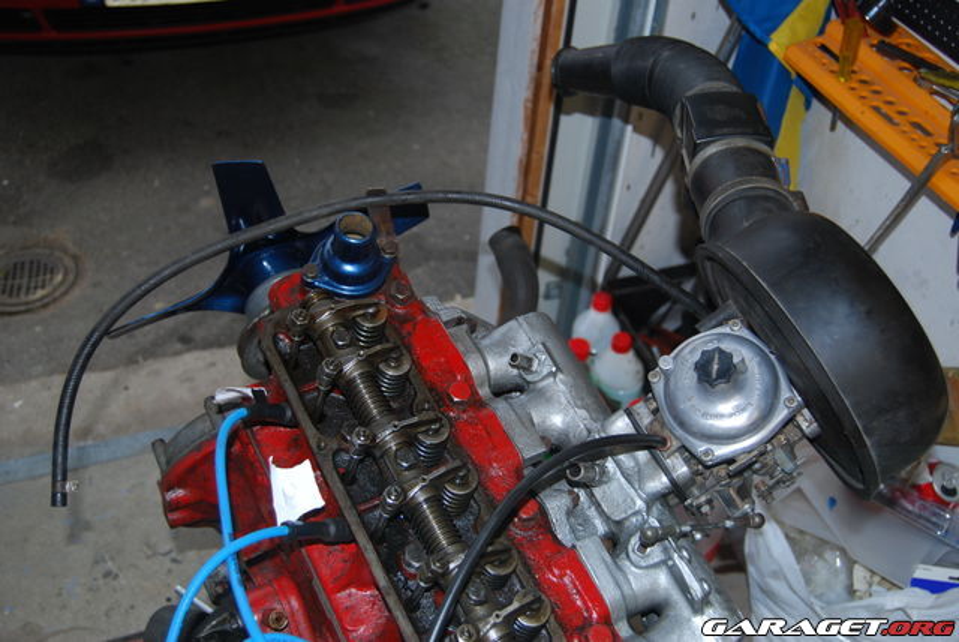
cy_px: 321
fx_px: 1040
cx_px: 480
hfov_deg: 49.5
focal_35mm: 39
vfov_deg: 34.3
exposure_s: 1/60
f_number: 4.2
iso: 200
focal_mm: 26
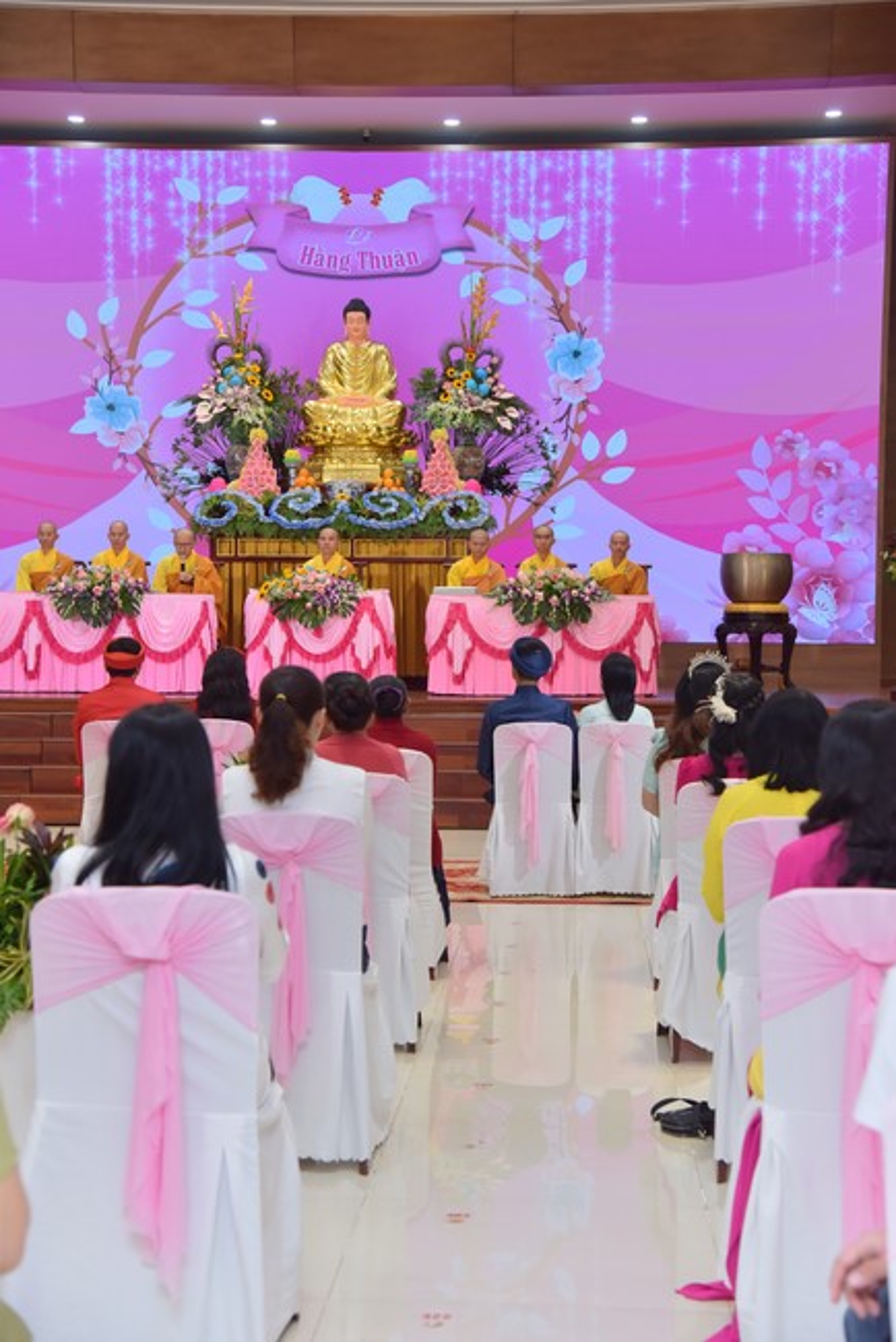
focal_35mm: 62
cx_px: 448
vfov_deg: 32.4
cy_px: 671
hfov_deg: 21.9
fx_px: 2312
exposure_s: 1/160
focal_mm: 62
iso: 1000
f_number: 5.6
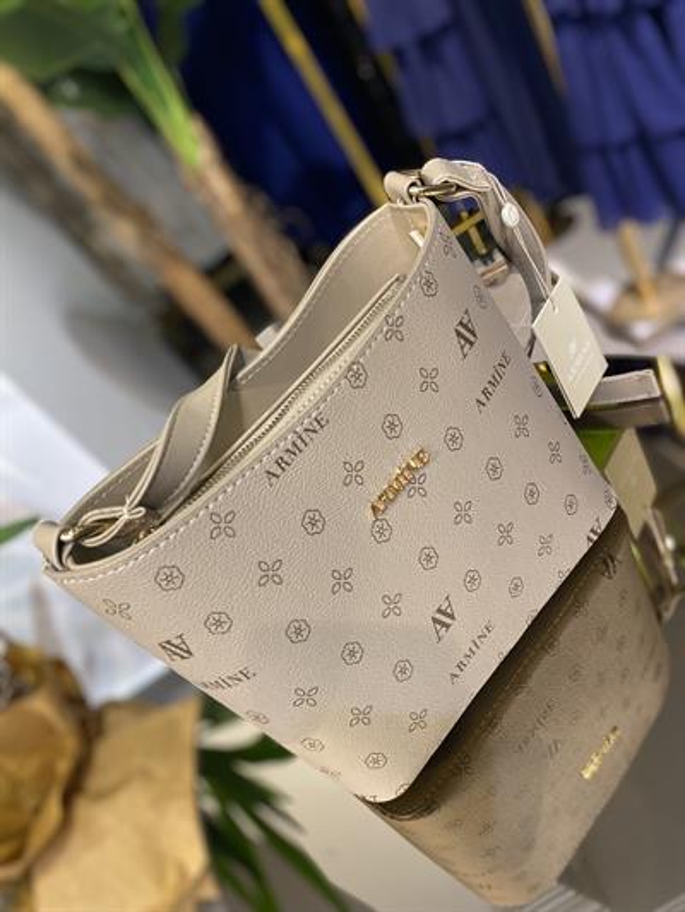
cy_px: 456
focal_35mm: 26
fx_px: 686
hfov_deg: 53.1
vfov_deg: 67.3
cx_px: 342
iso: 125
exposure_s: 1/100
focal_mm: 4.25
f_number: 1.8
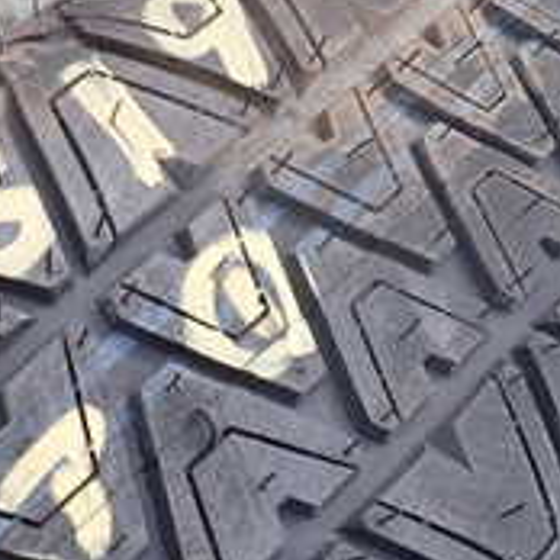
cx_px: 51
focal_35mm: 76
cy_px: 451
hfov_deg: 22.2
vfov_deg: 22.4
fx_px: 1391
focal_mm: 4.5
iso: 100
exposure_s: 1/200
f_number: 2.8
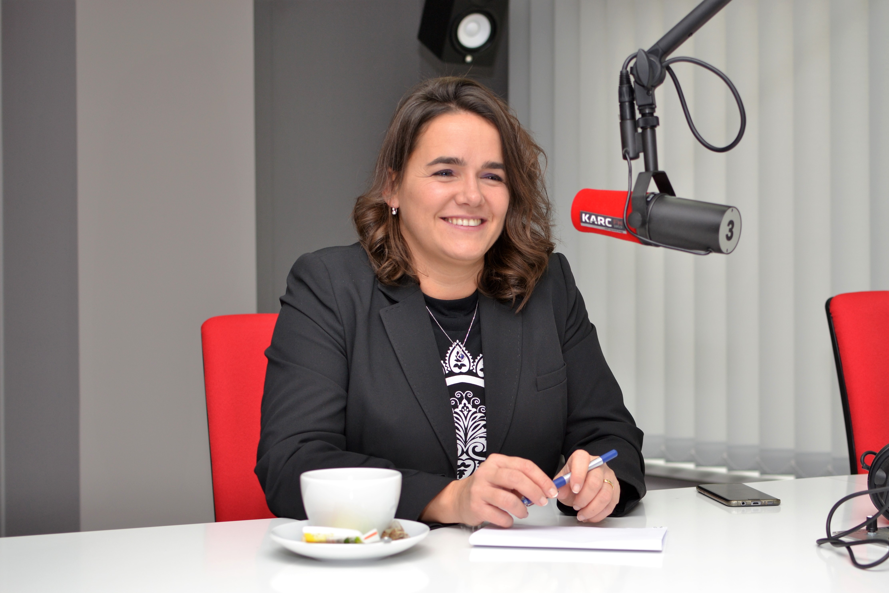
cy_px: 296
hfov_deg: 37.9
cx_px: 444
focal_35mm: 52
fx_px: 1296
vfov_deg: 25.8
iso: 200
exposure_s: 1/200
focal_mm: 35
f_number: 2.8
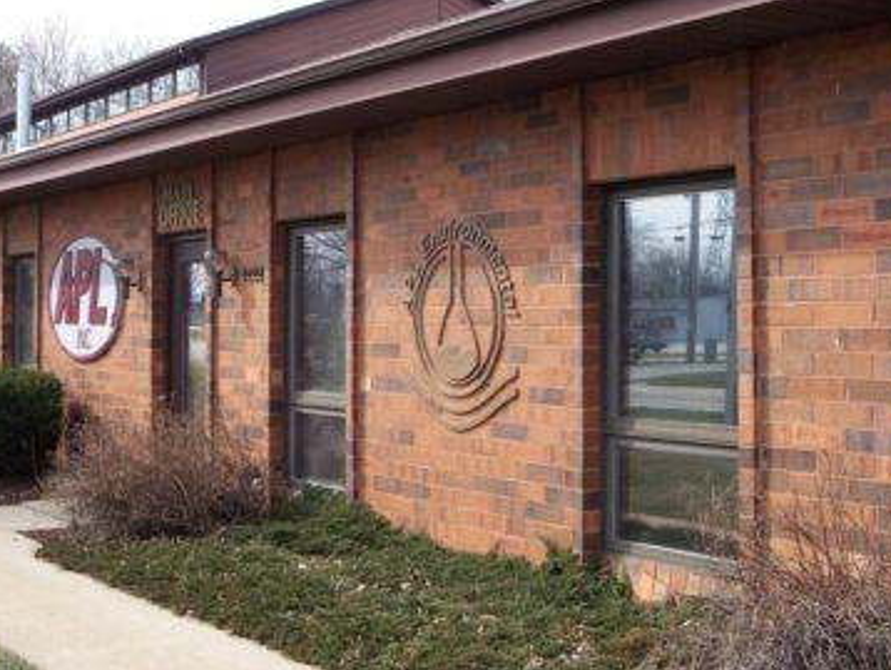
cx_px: 393
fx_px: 1365
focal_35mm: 53
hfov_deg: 36.1
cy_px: 263
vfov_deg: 27.5
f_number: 4.8
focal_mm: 8
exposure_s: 1/250
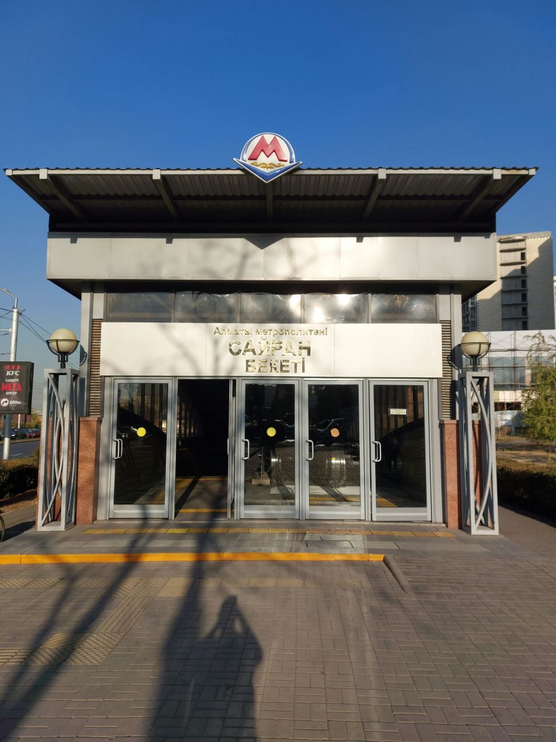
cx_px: 278
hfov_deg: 56.8
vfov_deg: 71.6
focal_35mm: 24
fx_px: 514
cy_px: 371
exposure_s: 1/1667
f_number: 1.8
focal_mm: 5.23
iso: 25
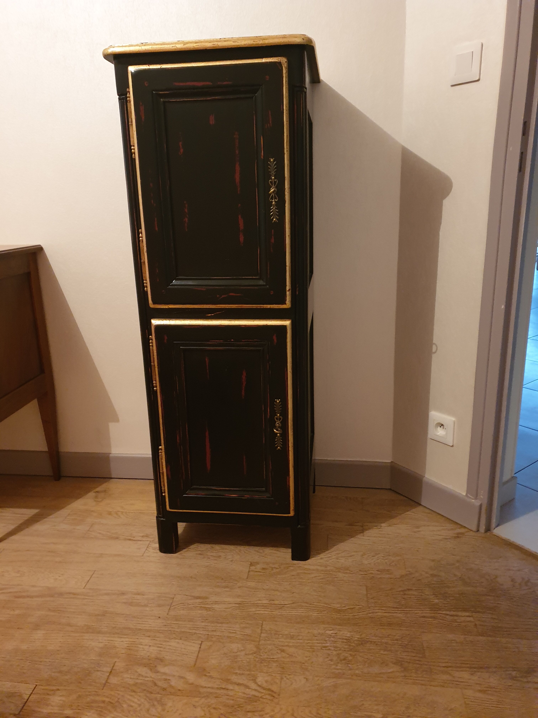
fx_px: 539
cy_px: 359
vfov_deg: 67.3
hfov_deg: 53.1
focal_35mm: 26
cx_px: 269
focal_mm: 4.3
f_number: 1.5
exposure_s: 1/14
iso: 320
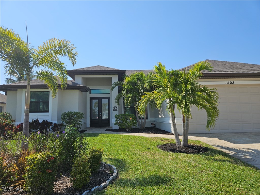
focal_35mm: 23
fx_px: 173
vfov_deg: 58.9
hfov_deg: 73.9
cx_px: 130
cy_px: 98
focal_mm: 5.4
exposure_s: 1/2246
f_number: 1.8
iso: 25
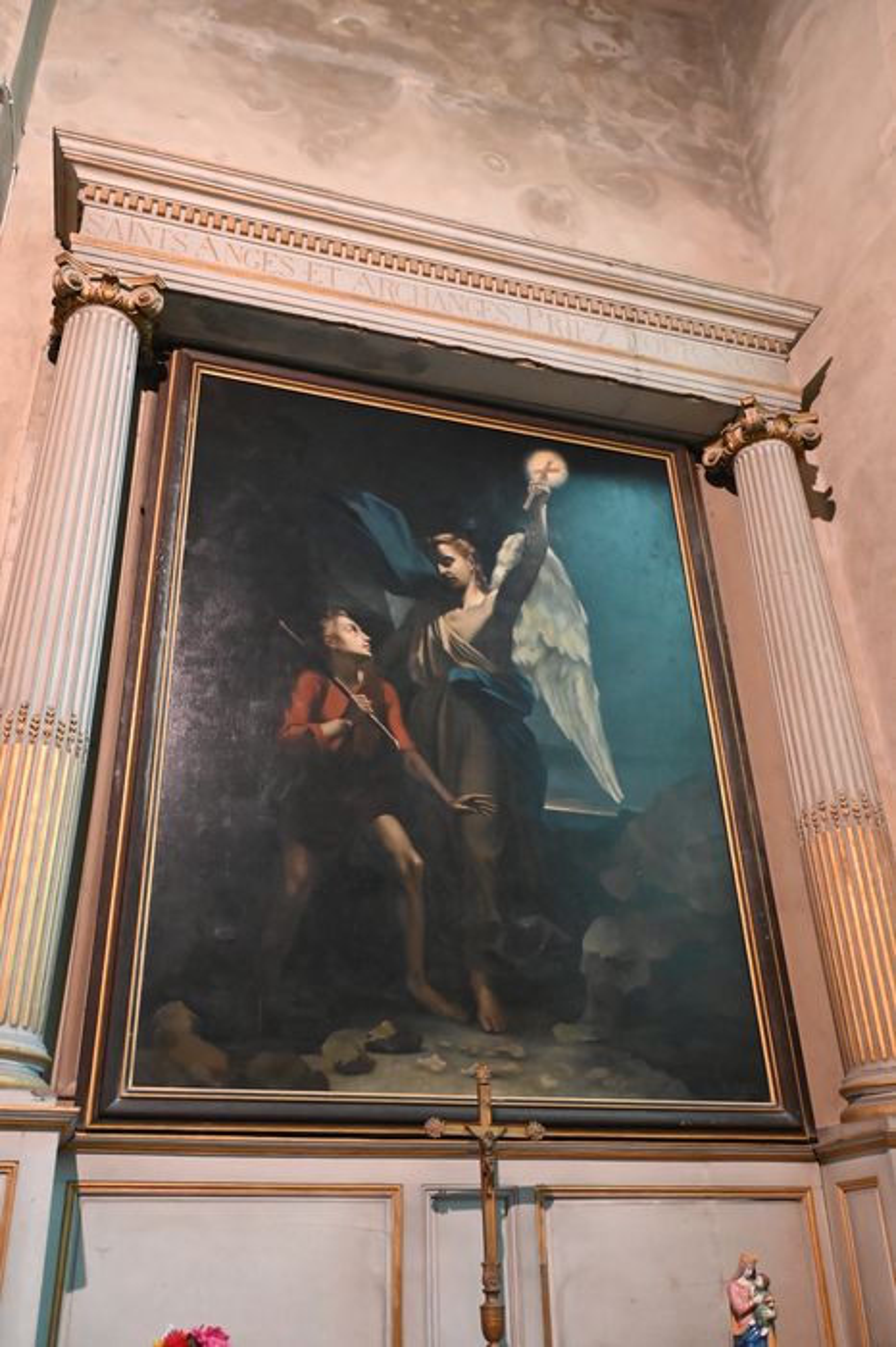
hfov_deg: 41.7
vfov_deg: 59.5
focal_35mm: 32
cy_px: 674
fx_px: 1177
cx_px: 448
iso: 11400
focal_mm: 31.5
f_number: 4.5
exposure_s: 1/60
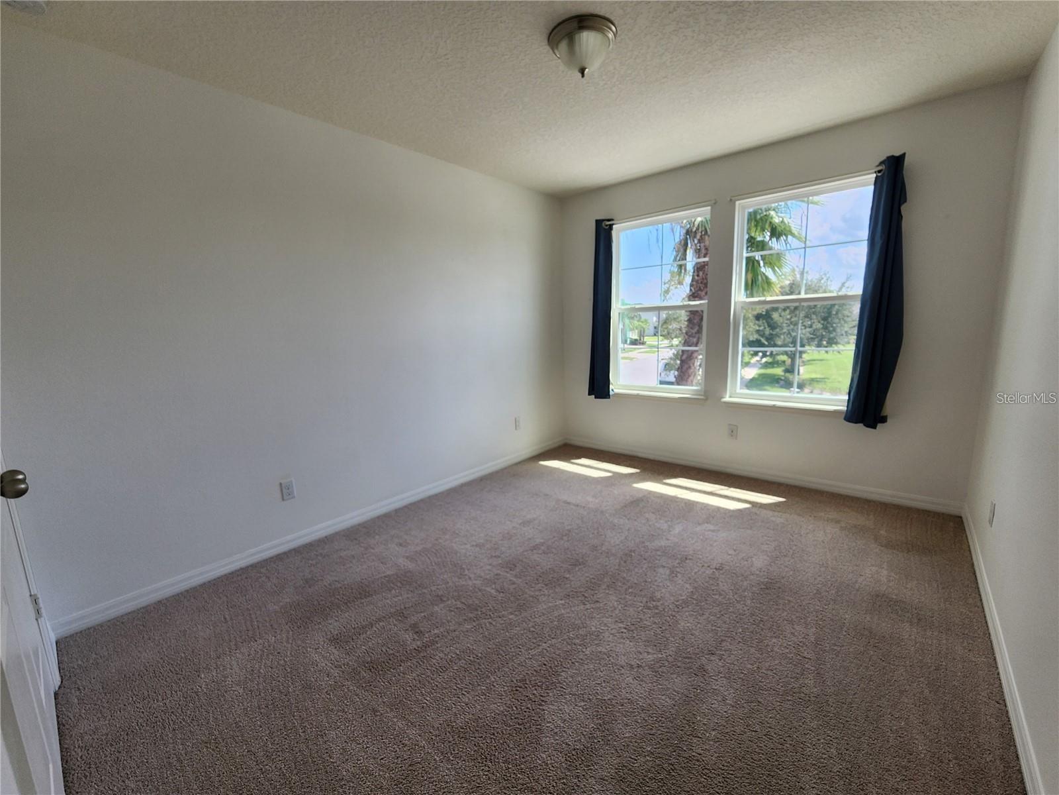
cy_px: 398
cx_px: 530
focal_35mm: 13
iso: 50
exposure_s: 1/183
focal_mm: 2.2
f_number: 2.2
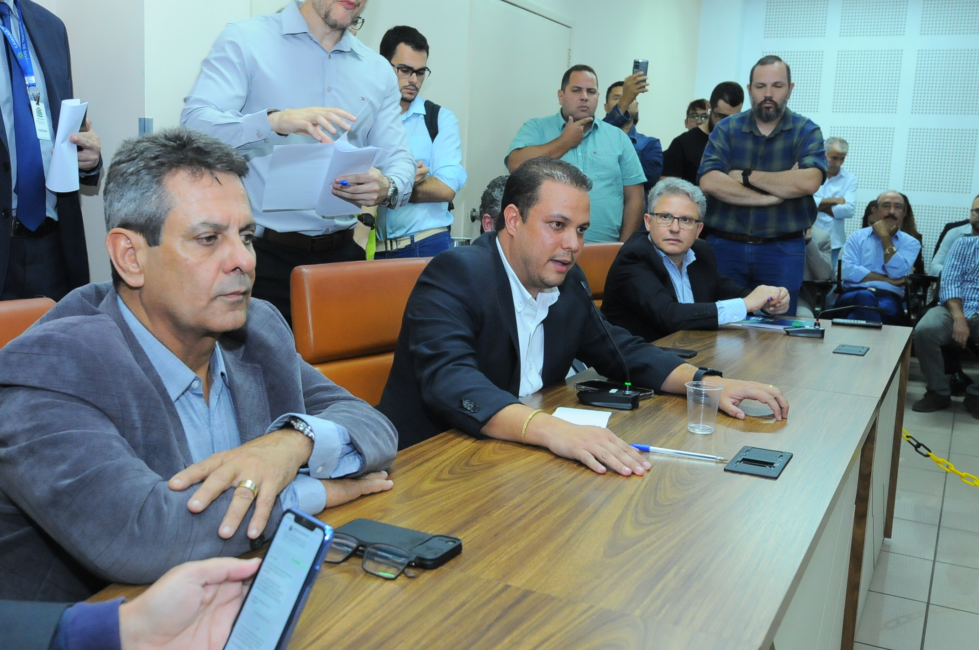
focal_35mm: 36
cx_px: 490
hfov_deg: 53.2
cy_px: 325
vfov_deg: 36.8
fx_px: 978
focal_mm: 24
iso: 1600
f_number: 5
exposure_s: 1/60
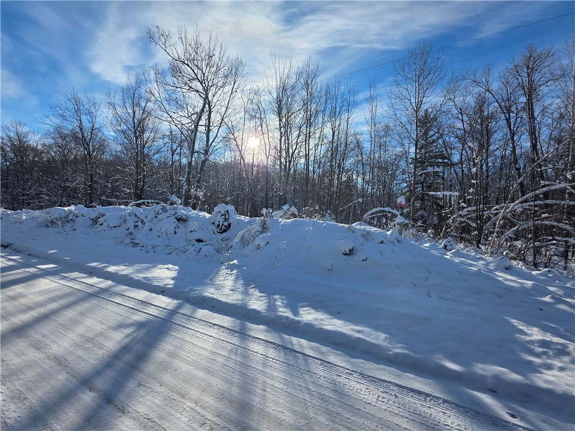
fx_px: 216
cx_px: 288
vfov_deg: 89.9
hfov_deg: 106.2
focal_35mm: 13
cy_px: 216
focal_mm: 2.2
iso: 40
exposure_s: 1/2082
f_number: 1.9
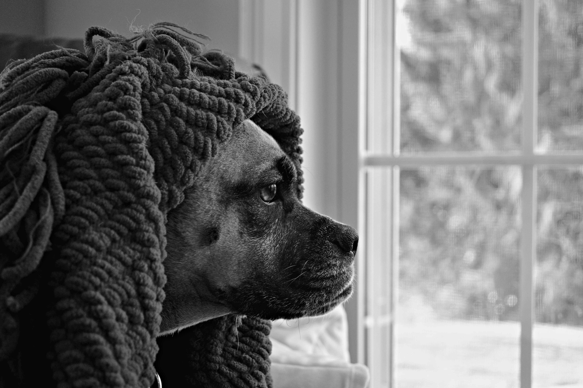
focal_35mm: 54
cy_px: 194
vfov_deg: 25.1
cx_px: 292
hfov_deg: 36.9
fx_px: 874
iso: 450
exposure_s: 1/15
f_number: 5
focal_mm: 36
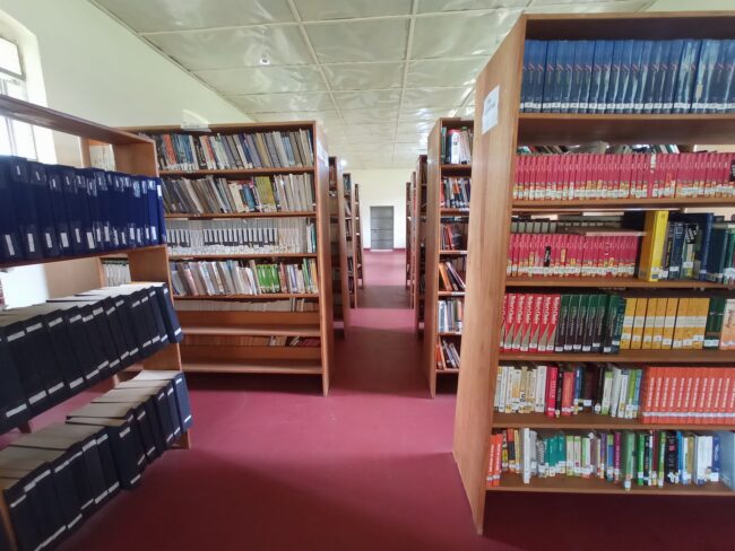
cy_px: 276
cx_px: 368
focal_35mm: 15
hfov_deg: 98.2
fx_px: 319
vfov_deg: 81.8
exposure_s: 1/25
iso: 546
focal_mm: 1.65
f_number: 2.2
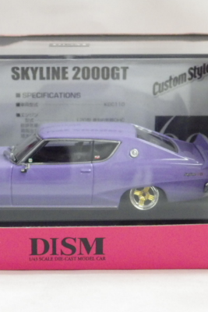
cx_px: 62
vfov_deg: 17.4
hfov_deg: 11.6
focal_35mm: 118
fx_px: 1023
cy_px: 163
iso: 800
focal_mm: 12.8
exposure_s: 1/45
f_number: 4.2
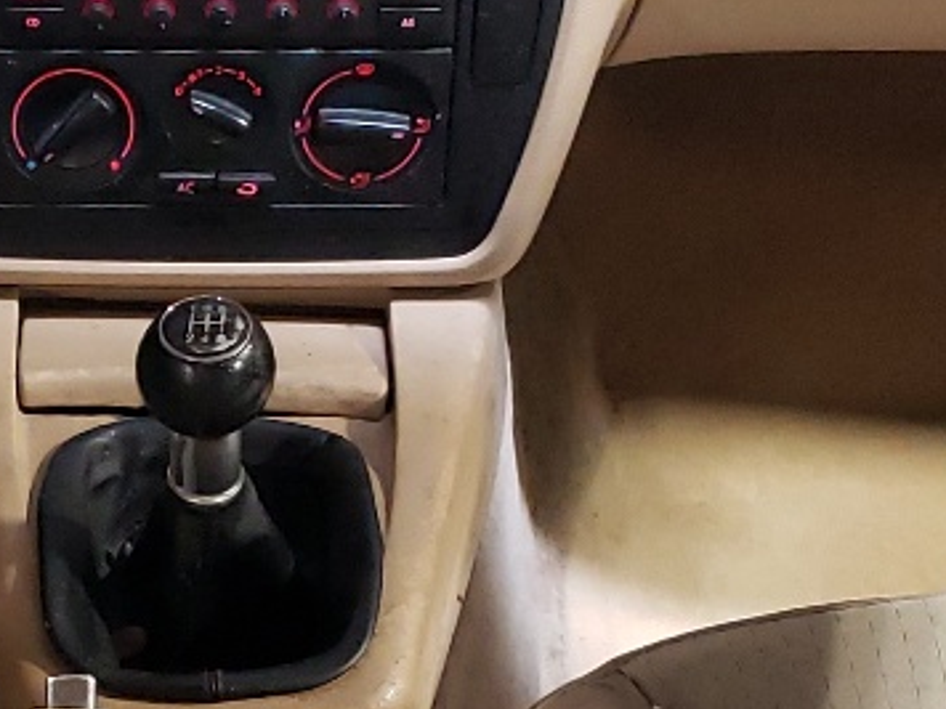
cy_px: 613
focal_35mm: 117
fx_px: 3197
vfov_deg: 12.6
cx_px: 48
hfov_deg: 16.5
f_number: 1.5
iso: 292
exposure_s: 1/30
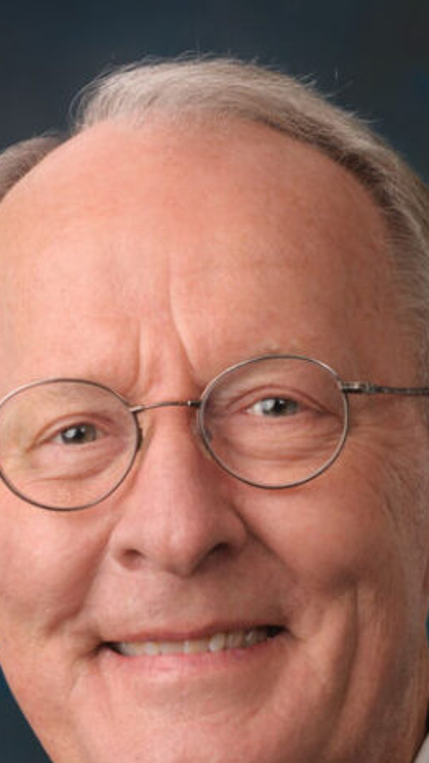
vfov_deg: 9.7
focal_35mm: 220
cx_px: 228
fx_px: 4451
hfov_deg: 5.5
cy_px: 792
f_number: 6.3
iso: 200
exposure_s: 1/160
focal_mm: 85
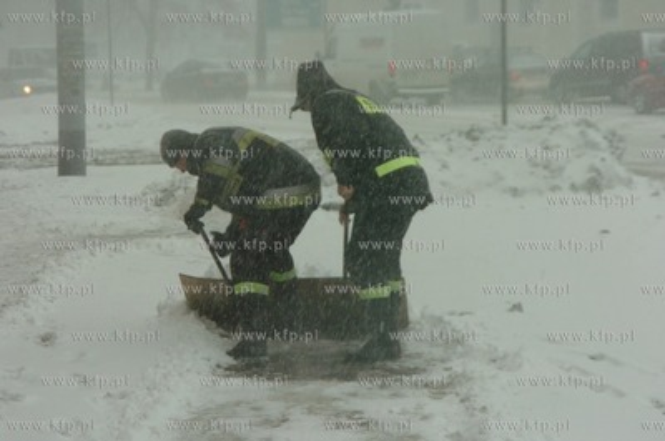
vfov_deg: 11.7
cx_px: 332
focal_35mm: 117
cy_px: 220
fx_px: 2157
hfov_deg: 17.5
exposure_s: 1/125
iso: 400
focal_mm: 78
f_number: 7.1
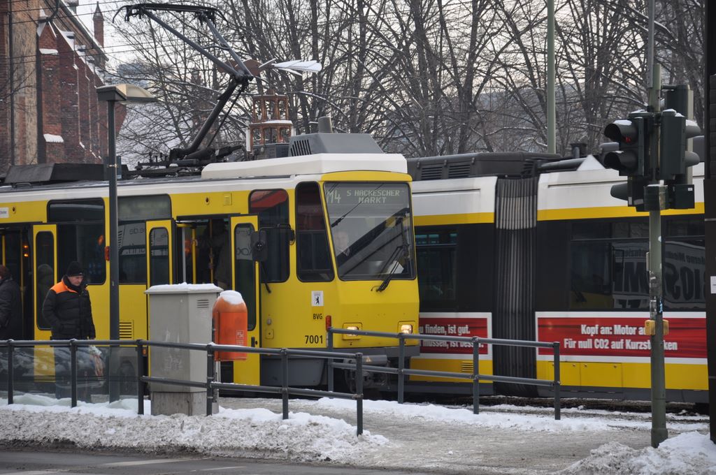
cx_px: 358
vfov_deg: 8.7
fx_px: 3128
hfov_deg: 13.1
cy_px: 238
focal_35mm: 158
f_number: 5.6
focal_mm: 105
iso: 200
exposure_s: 1/125
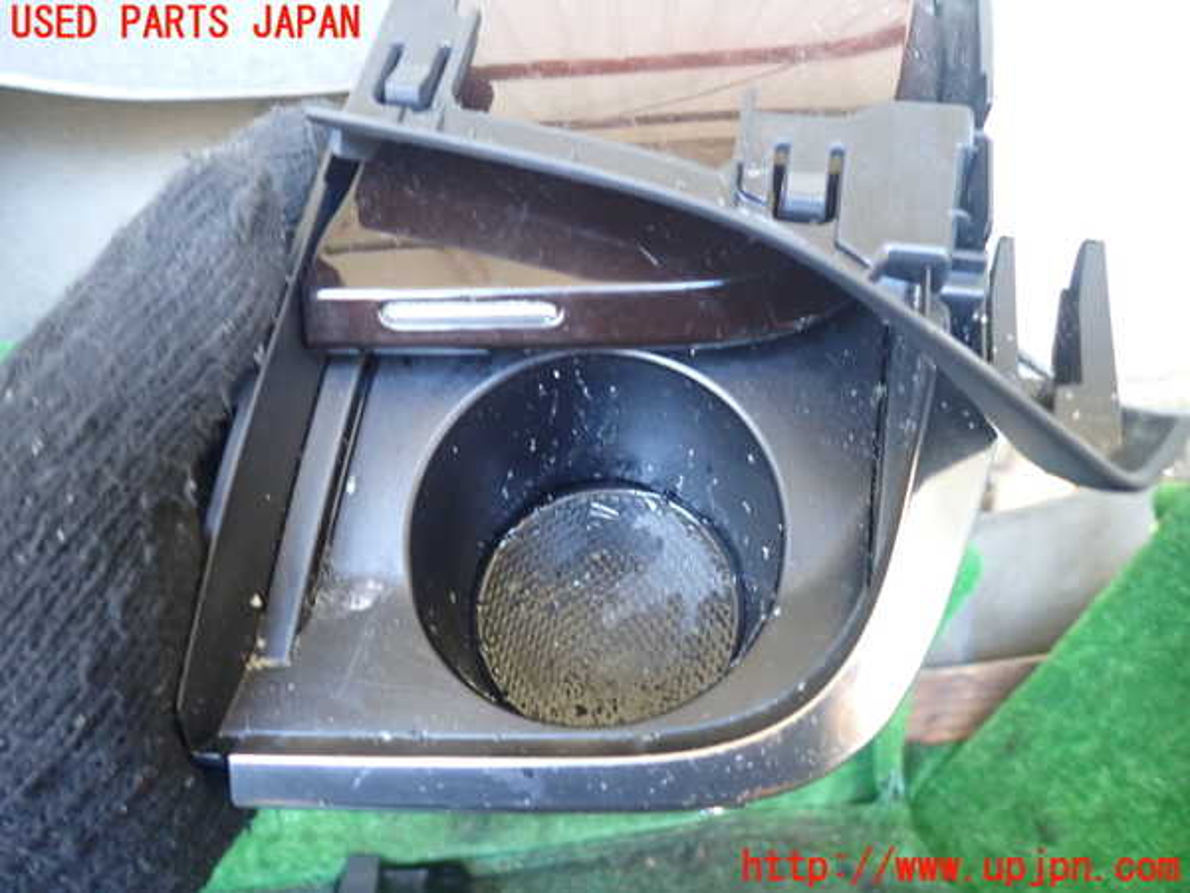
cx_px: 595
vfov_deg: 54.9
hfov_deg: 69.4
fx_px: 859
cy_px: 446
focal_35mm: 25
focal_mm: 4.5
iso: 400
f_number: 2
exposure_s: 1/30
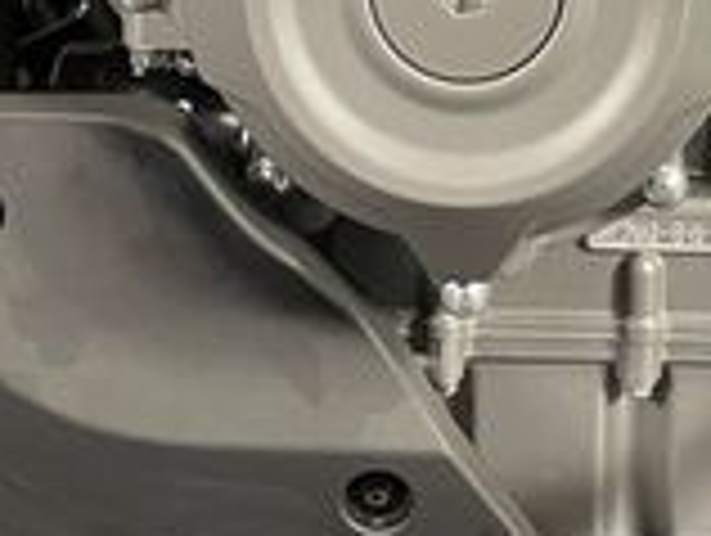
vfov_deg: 13.4
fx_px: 2160
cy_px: -234
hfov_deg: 18.7
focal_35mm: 105
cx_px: 428
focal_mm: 4.2
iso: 500
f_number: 1.6
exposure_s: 1/33
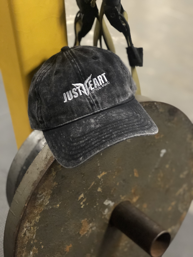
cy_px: 128
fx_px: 424
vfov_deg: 33.8
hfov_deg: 25.7
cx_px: 96
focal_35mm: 57
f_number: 2.8
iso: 1250
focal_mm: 6.6
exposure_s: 1/30
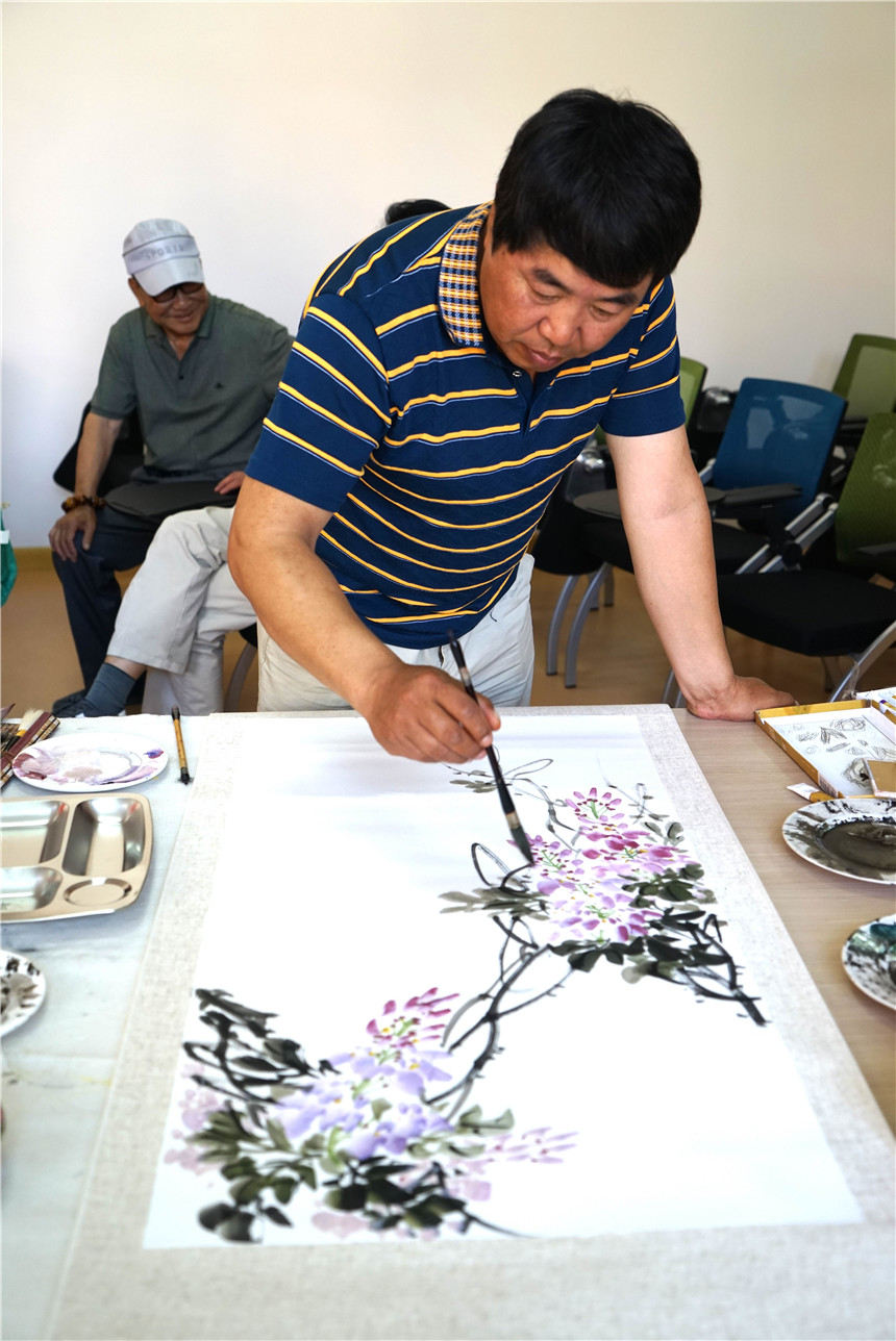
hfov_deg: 33.4
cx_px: 448
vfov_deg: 48.4
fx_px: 1492
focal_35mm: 40
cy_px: 670
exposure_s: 1/160
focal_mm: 40
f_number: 4
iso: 640
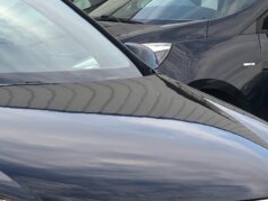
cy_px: 173
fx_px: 1346
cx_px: -53
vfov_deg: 8.5
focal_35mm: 174
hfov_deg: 11.2
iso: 16
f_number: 2.4
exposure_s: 1/120
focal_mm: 6
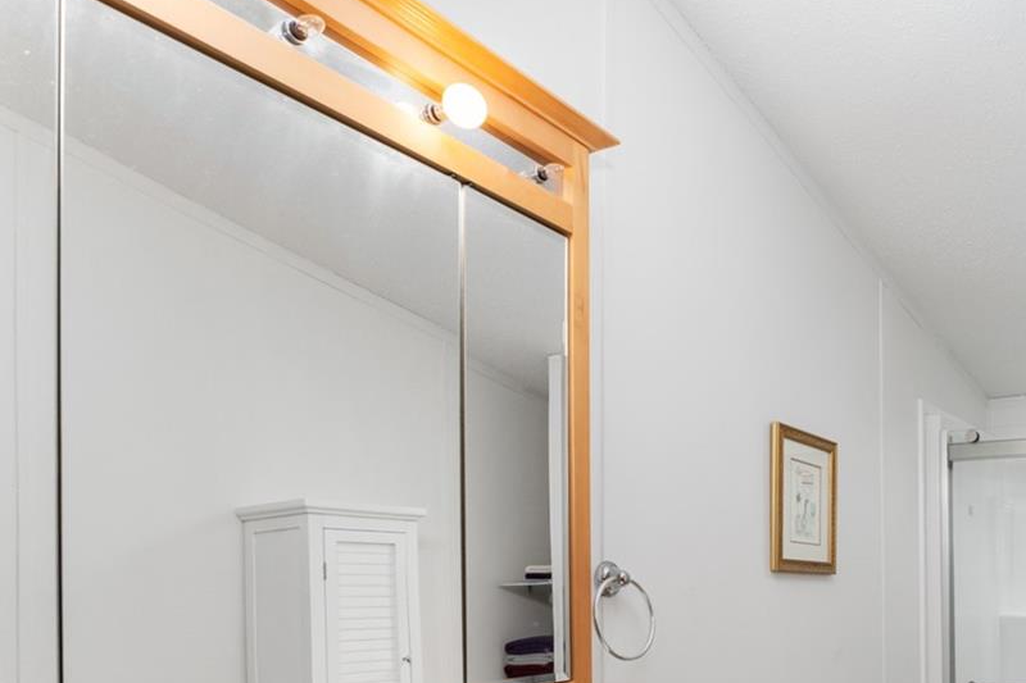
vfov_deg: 41.2
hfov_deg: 55.9
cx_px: 893
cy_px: 602
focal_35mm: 29
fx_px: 838
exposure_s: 1/6
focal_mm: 14.7
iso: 500
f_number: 8
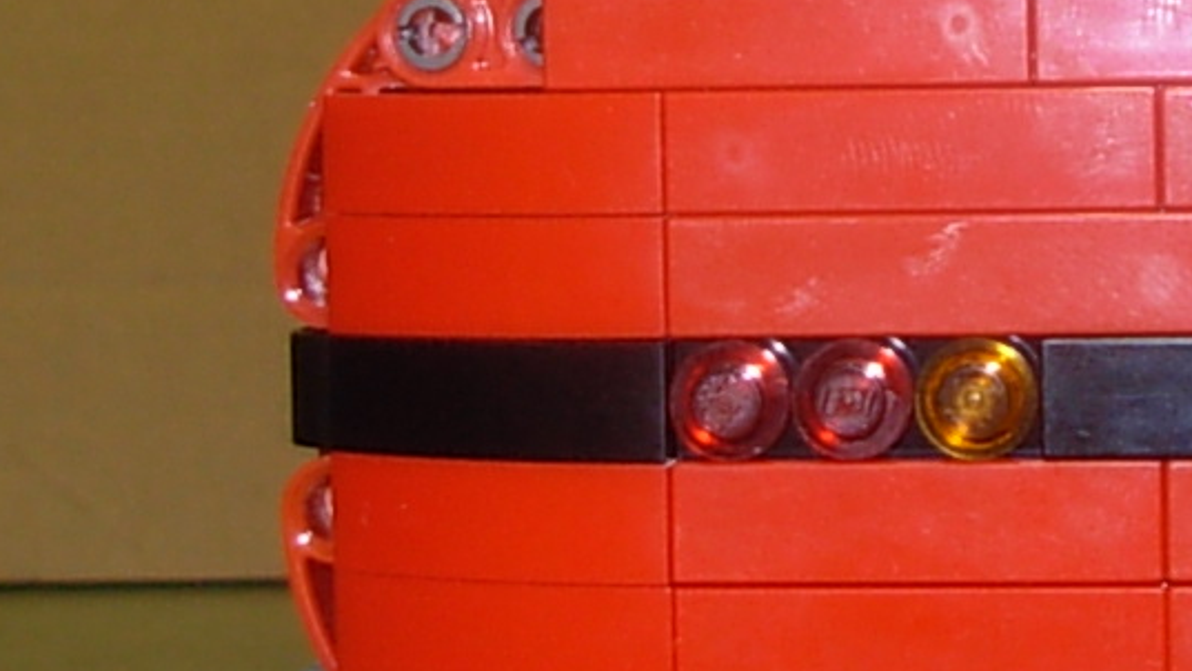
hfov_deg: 13.4
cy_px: -178
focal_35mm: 158
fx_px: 4994
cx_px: 1303
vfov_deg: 7.6
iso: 79
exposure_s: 1/22.6
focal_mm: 6.3
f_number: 2.9
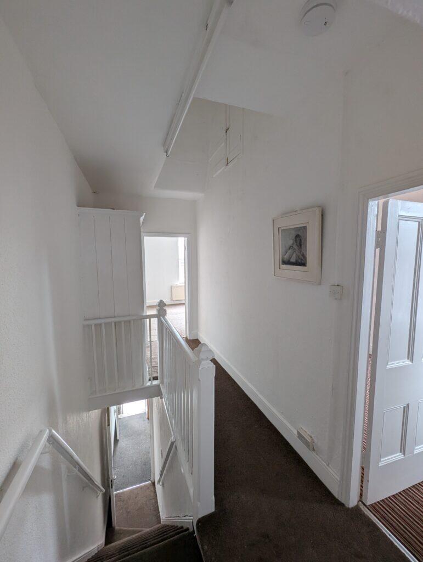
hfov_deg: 90.1
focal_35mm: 13
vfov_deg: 106.1
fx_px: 211
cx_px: 212
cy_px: 281
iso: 93
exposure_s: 1/37.9
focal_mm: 1.95
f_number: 2.2
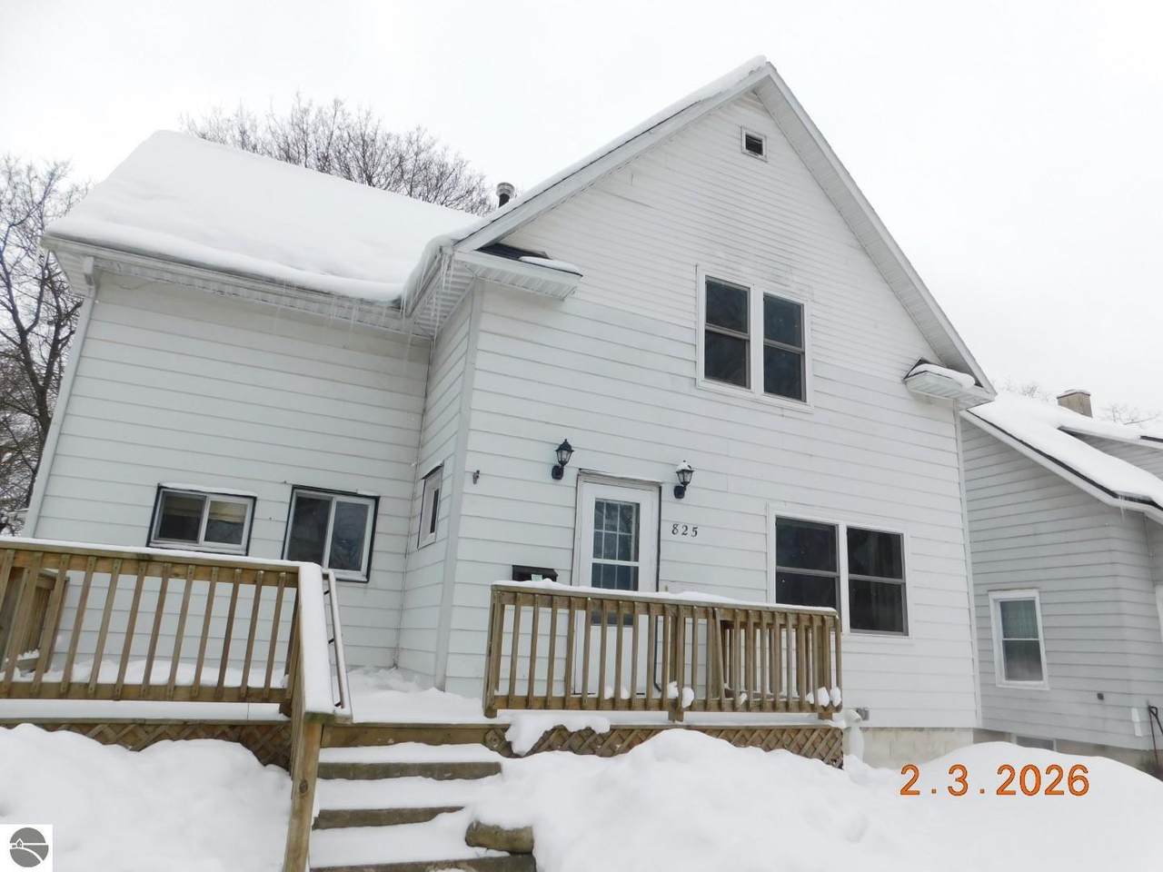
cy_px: 436
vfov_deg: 58.9
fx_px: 773
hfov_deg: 73.9
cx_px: 582
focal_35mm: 23
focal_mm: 4
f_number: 3
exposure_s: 1/1250
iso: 125
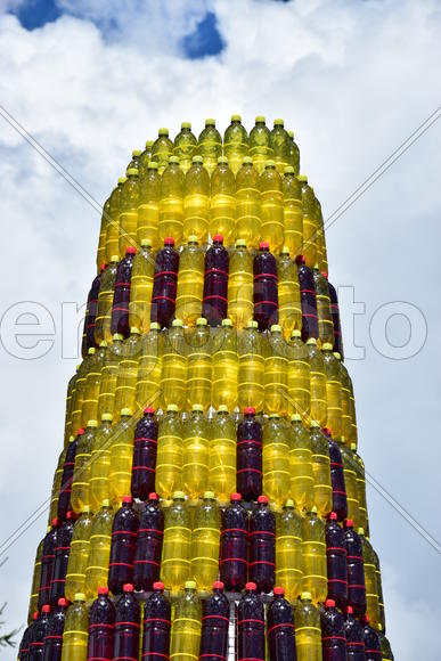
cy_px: 330
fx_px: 2892
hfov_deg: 8.7
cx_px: 220
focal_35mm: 158
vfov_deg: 13.0
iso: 100
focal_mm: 105
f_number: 9
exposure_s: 1/320
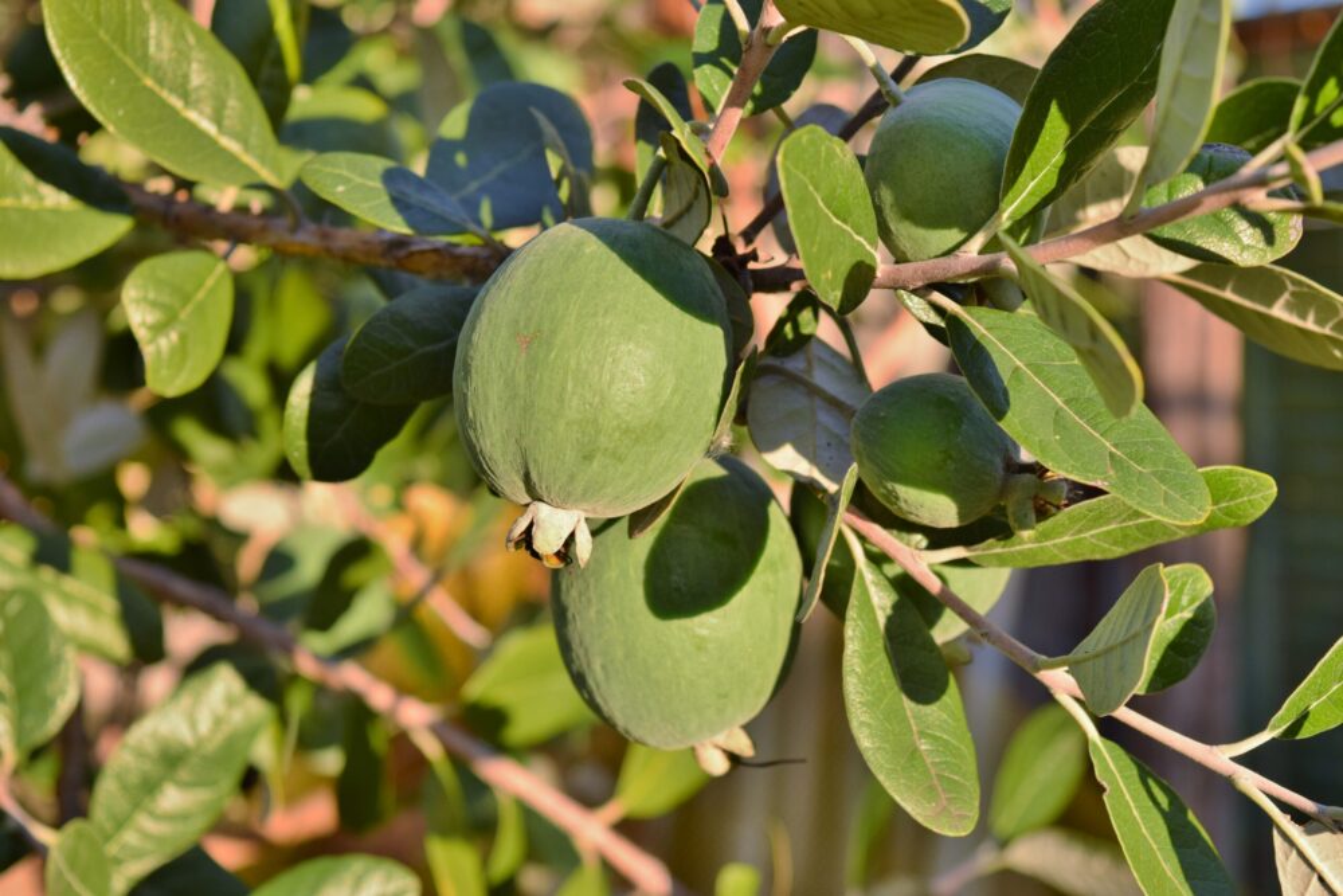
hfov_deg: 29.2
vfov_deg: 19.7
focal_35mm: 69
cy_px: 448
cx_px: 672
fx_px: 2574
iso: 400
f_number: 7.1
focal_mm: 46
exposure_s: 1/200
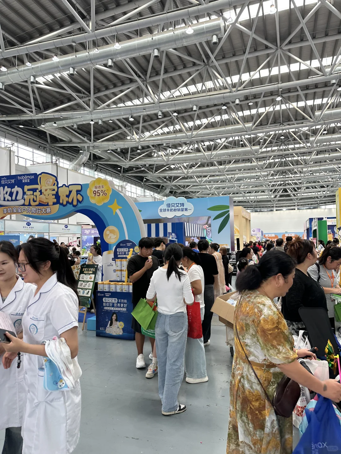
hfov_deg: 56.8
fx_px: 315
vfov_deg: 71.6
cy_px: 227
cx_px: 170
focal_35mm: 24
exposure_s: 1/100
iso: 80
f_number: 1.78
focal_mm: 6.86
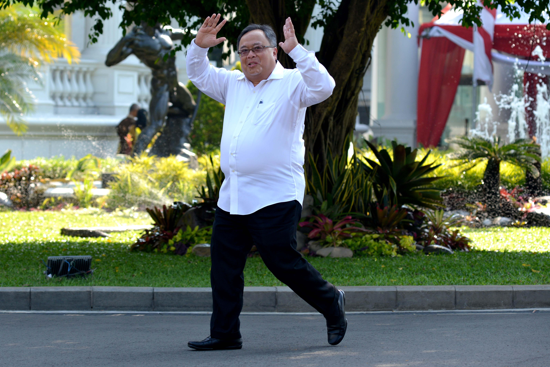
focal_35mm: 145
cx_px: 261
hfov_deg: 14.1
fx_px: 2216
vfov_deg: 9.5
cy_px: 180
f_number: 5.6
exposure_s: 1/640
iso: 400
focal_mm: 135
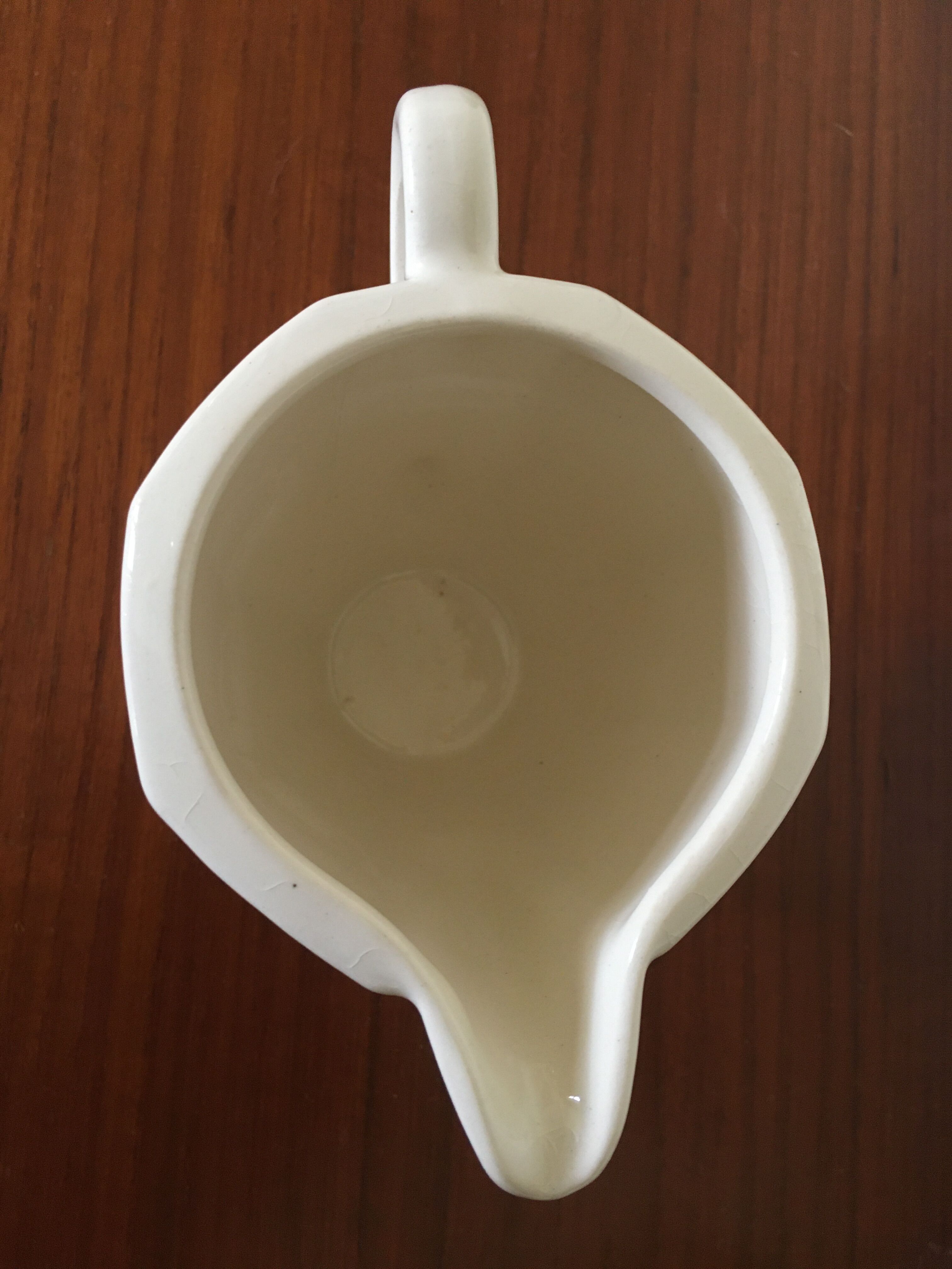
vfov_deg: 61.7
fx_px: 1063
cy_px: 634
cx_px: 476
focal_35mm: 29
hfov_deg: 48.2
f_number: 2.2
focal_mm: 4.15
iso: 160
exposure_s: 1/33
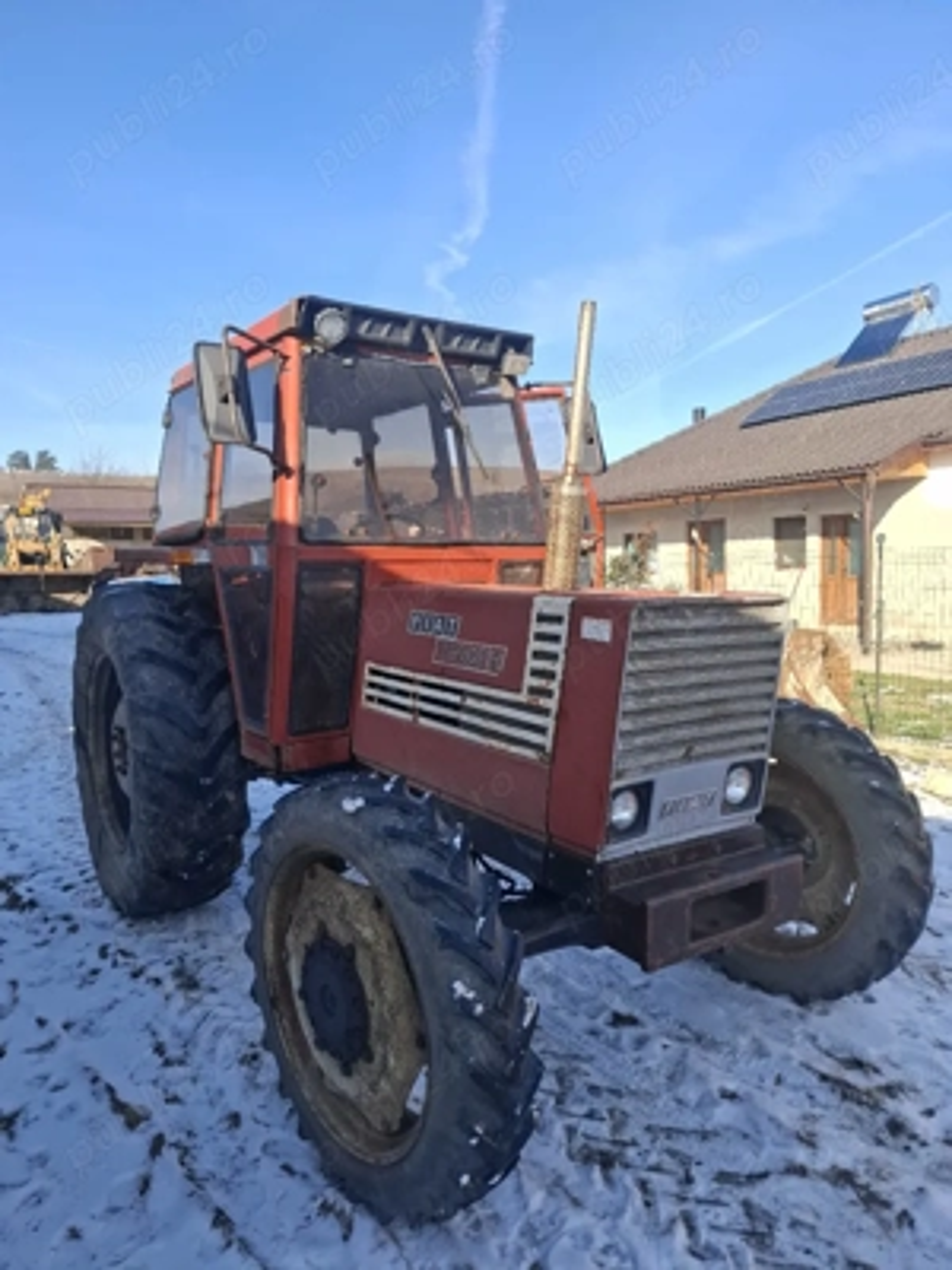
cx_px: 476
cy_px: 635
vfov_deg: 73.9
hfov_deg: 58.9
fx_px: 843
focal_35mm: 23
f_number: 1.8
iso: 50
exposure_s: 1/1250
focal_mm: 5.54
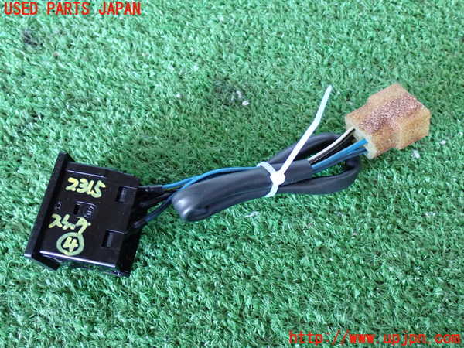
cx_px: 232
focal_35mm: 44
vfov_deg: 32.9
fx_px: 590
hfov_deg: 42.9
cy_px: 174
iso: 800
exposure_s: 1/30
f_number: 2.9
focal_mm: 7.84
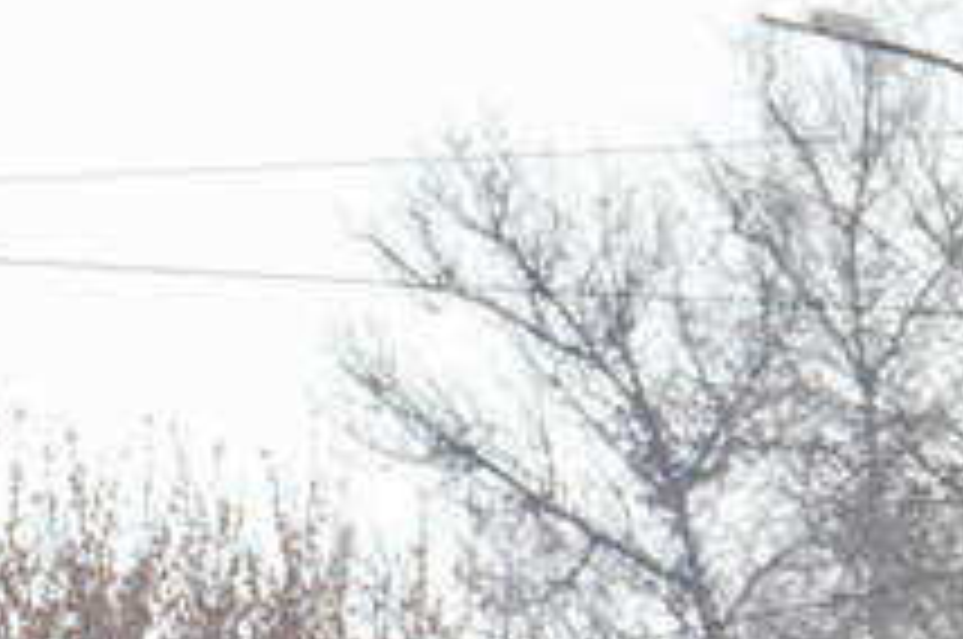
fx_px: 15438
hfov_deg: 3.6
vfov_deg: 2.4
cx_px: -130
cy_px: 875
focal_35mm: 578
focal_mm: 66
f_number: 5.3
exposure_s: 1/250
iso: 400
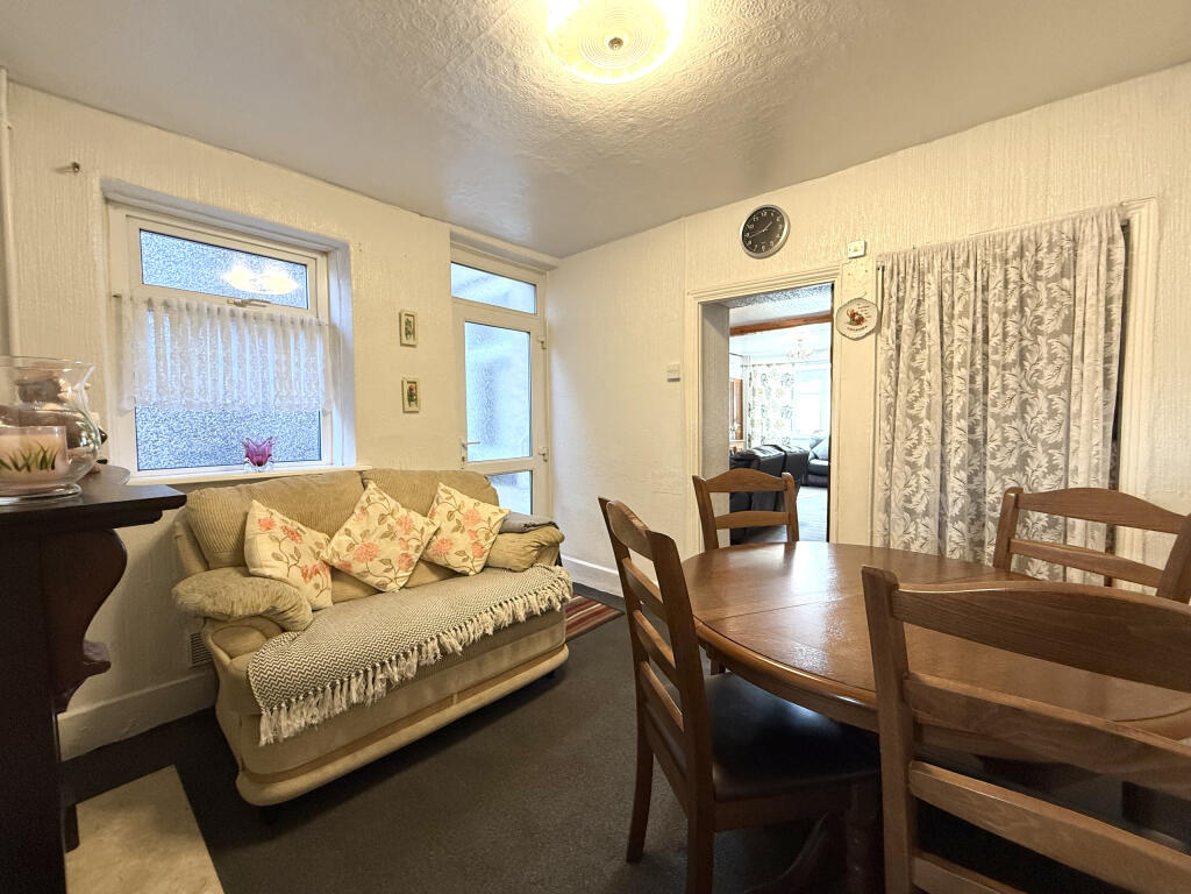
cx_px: 596
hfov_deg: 102.1
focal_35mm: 14
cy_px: 447
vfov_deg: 85.7
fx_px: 482
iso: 200
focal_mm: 2.22
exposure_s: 1/100
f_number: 2.2
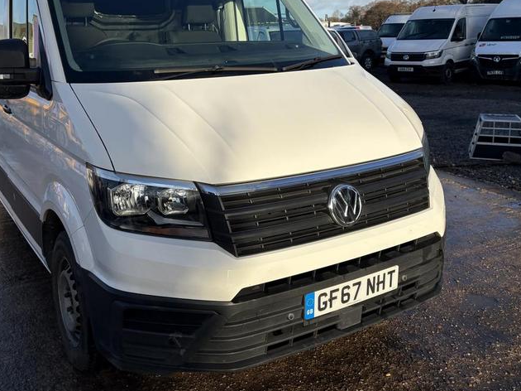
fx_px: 557
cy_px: 125
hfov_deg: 50.0
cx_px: 222
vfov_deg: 38.1
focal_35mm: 37
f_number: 1.6
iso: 50
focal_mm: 5.96
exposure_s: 1/2985
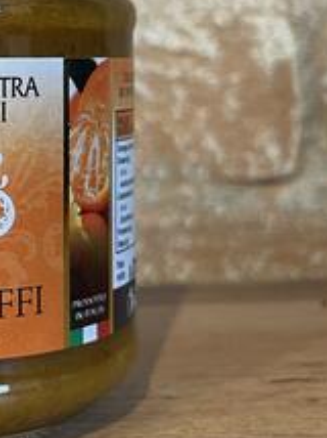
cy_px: 178
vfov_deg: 26.7
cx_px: -35
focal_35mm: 73
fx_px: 921
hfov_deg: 19.3
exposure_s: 1/50
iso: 125
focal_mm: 4.2
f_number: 1.6
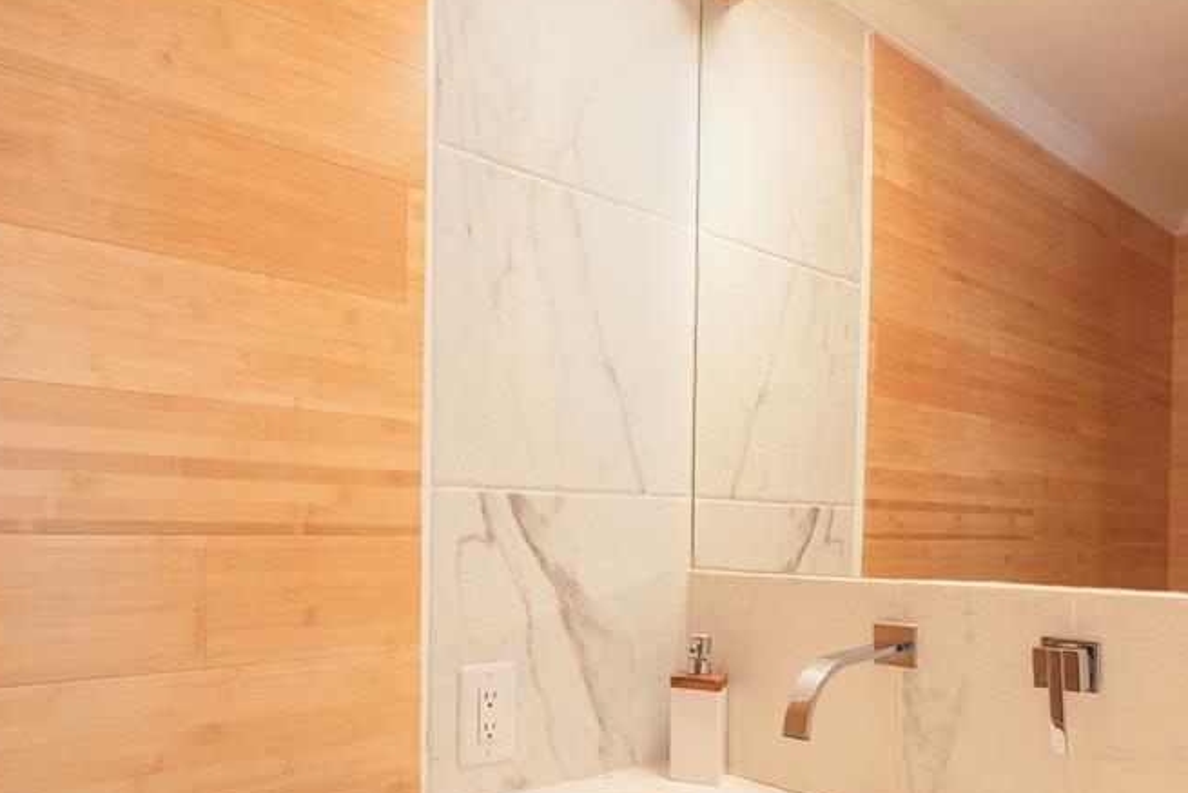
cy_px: 538
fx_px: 825
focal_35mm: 25
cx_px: 497
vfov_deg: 50.3
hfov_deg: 71.0
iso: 100
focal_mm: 16
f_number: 7.1
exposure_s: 1/2.5
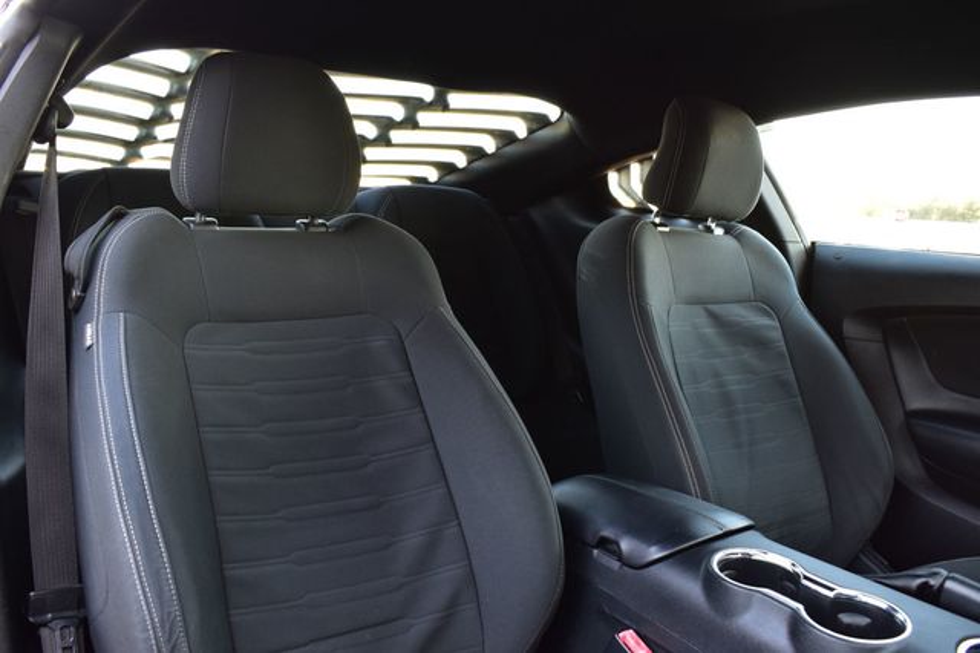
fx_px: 898
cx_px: 490
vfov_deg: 39.9
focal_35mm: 33
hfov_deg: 57.2
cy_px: 326
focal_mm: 22
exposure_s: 1/20
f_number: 6.3
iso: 400
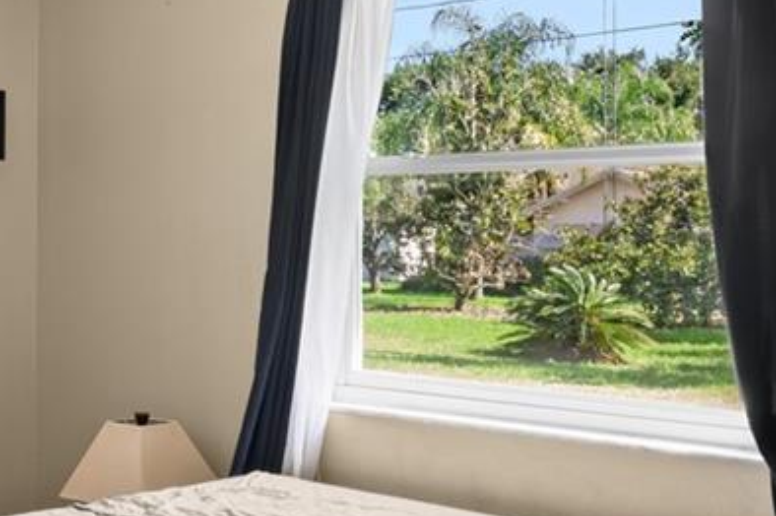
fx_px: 1400
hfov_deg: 28.8
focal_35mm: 65
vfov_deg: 20.9
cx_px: -18
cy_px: 270
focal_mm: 16
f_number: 9
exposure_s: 1/2
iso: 500
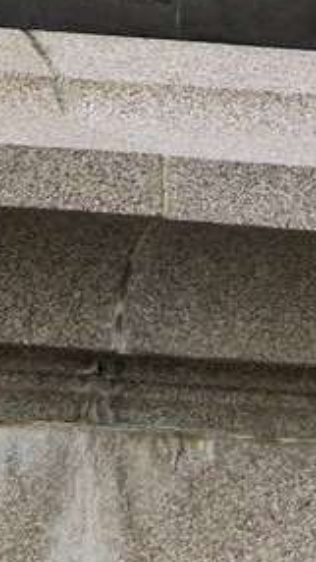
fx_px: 17448
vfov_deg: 1.8
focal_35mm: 1172
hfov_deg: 1.0
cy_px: -747
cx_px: -271
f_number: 9
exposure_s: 1/400
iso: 200
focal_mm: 200
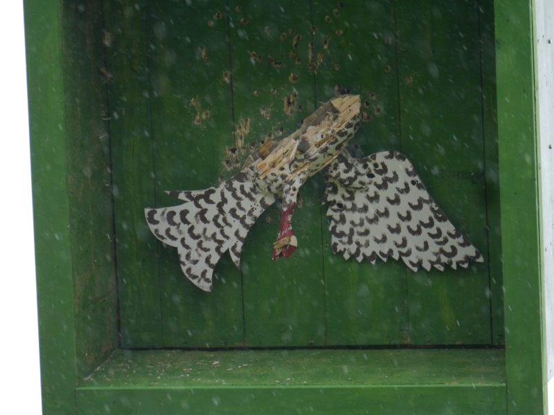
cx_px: 277
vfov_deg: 2.5
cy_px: 208
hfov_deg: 3.3
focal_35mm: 600
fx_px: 9602
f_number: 5.6
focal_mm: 300
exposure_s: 1/500
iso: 1600
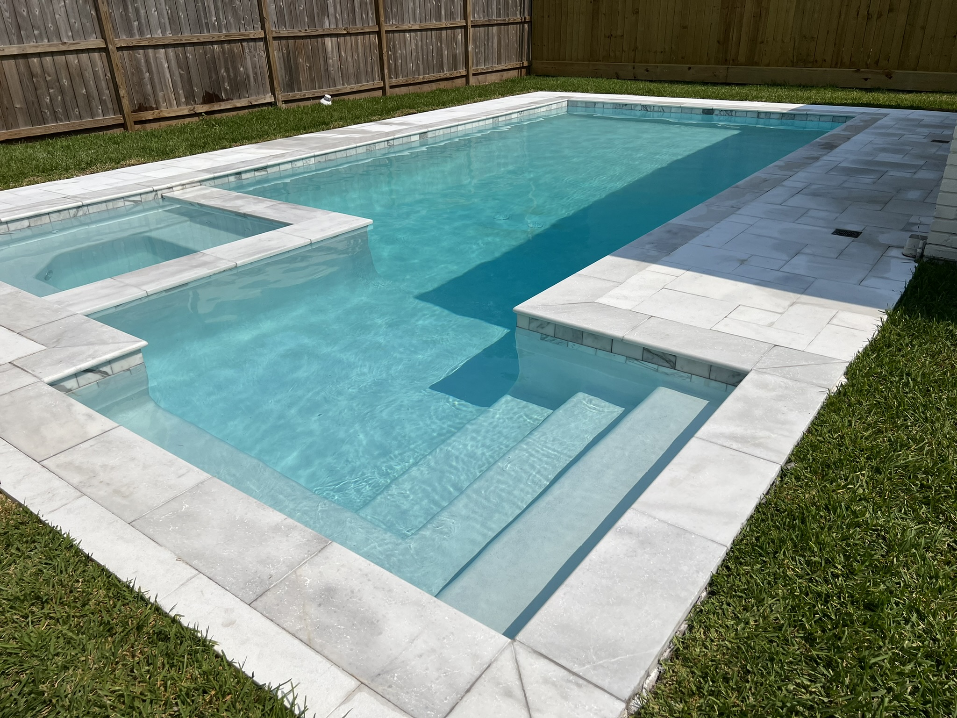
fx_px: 719
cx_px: 478
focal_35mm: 26
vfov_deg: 53.1
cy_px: 359
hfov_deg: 67.3
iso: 50
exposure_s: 1/11364
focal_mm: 5.7
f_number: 1.5
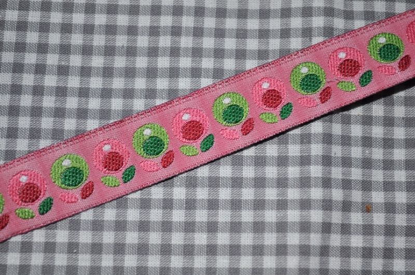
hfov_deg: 29.3
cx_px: 208
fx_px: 794
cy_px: 138
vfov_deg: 19.7
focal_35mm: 69
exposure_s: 1/60
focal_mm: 46
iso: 200
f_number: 5.3
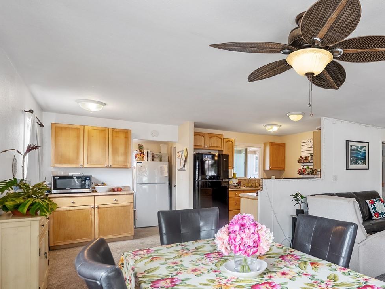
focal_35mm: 23
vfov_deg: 58.5
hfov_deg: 70.1
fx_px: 256
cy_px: 171
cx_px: 278
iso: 200
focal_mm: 7
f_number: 4
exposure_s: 1/200
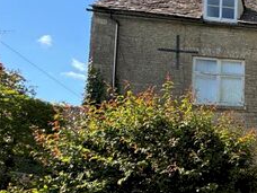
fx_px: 319
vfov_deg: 32.5
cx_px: 370
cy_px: 160
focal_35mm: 43
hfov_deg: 29.7
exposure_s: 1/328
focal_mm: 2.22
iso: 40
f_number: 2.2
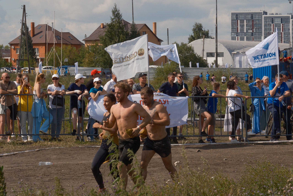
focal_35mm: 147
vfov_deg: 9.3
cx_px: 146
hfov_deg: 14.0
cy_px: 98
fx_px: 1196
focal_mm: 98.2
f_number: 18
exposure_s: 1/500
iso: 800
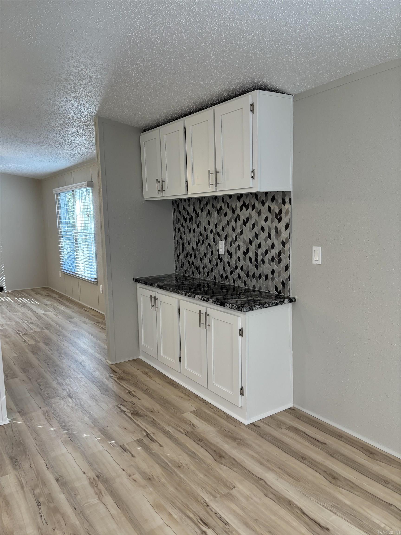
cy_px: 268
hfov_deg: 53.1
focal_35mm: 26
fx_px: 402
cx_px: 200
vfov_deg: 67.3
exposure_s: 1/120
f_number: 1.6
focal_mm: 5.96
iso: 125
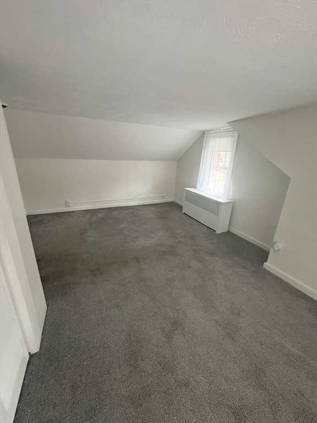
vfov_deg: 102.1
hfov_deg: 85.7
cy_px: 212
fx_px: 171
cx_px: 158
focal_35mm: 14
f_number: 2.2
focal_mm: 2.22
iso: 400
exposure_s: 1/60
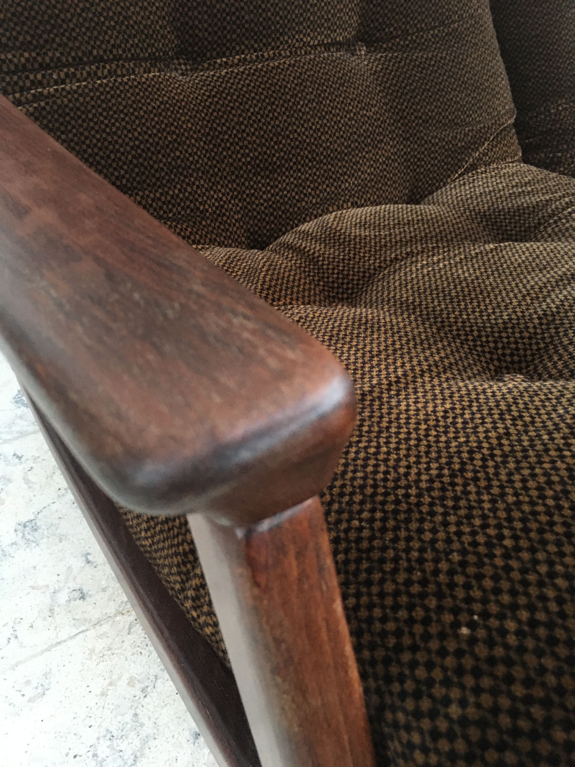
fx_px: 642
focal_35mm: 29
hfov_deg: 48.2
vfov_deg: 61.7
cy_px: 384
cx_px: 288
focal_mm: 4.15
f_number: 2.2
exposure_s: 1/17
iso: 250
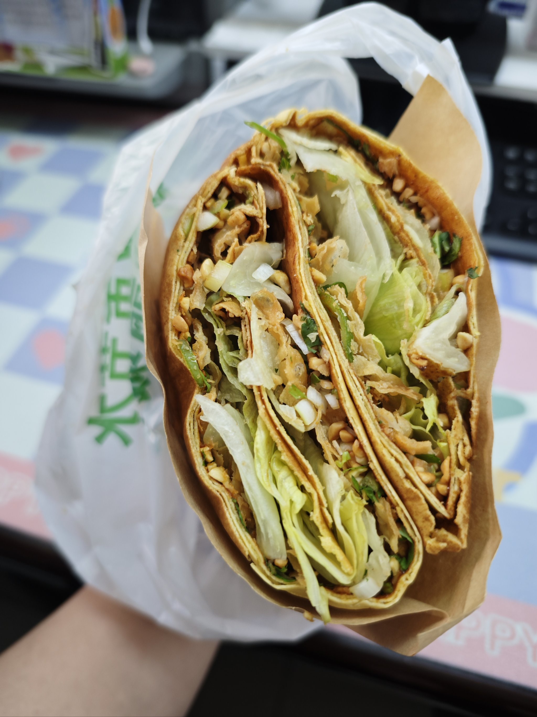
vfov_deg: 73.9
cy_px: 358
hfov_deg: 58.9
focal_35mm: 23
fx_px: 476
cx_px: 268
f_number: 1.6
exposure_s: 1/98
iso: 320
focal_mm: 6.55
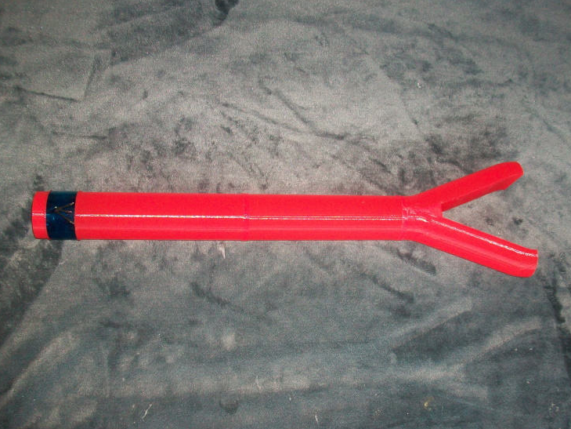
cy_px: 216
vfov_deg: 40.7
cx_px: 290
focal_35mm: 35
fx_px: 577
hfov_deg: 52.6
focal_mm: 5.7
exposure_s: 1/60
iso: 160
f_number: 2.8
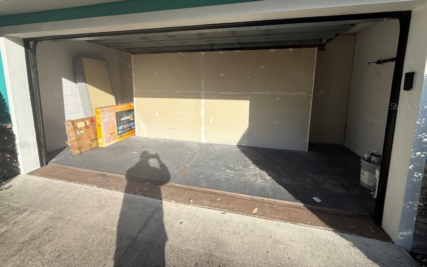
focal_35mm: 15
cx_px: 214
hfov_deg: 101.5
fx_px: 175
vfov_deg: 73.9
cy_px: 106
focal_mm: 2.22
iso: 50
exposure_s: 1/1961
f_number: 2.2
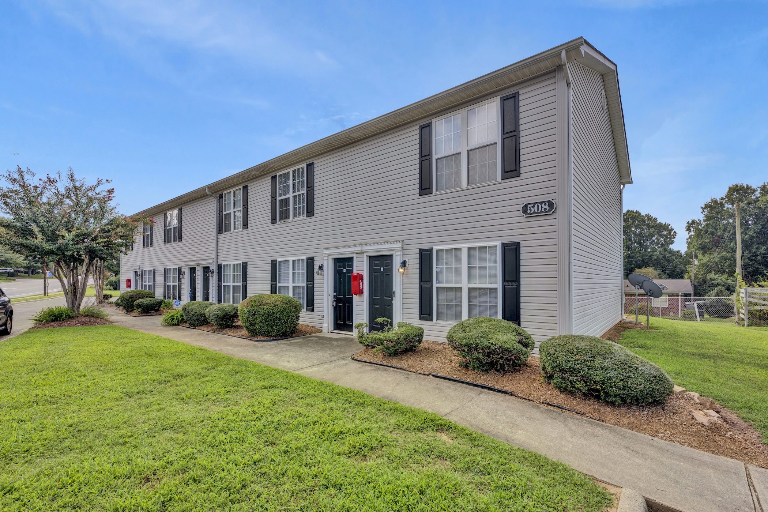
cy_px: 275
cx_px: 400
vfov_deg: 73.6
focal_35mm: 16
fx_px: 341
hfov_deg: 96.7
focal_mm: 14
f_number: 8
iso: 500
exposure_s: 1/320
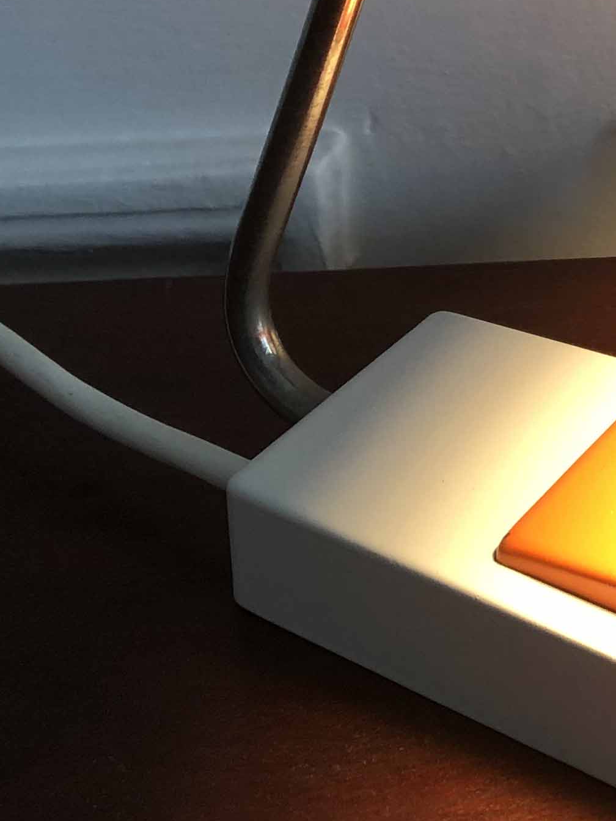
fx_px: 1993
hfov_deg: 17.1
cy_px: -184
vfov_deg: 21.5
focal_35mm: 84
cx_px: 655
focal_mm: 3.99
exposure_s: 1/17
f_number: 1.8
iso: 50
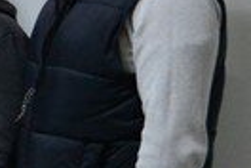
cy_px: -38
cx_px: -487
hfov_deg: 7.5
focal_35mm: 242
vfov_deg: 5.6
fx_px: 1687
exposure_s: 1/125
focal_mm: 38
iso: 4000
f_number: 4
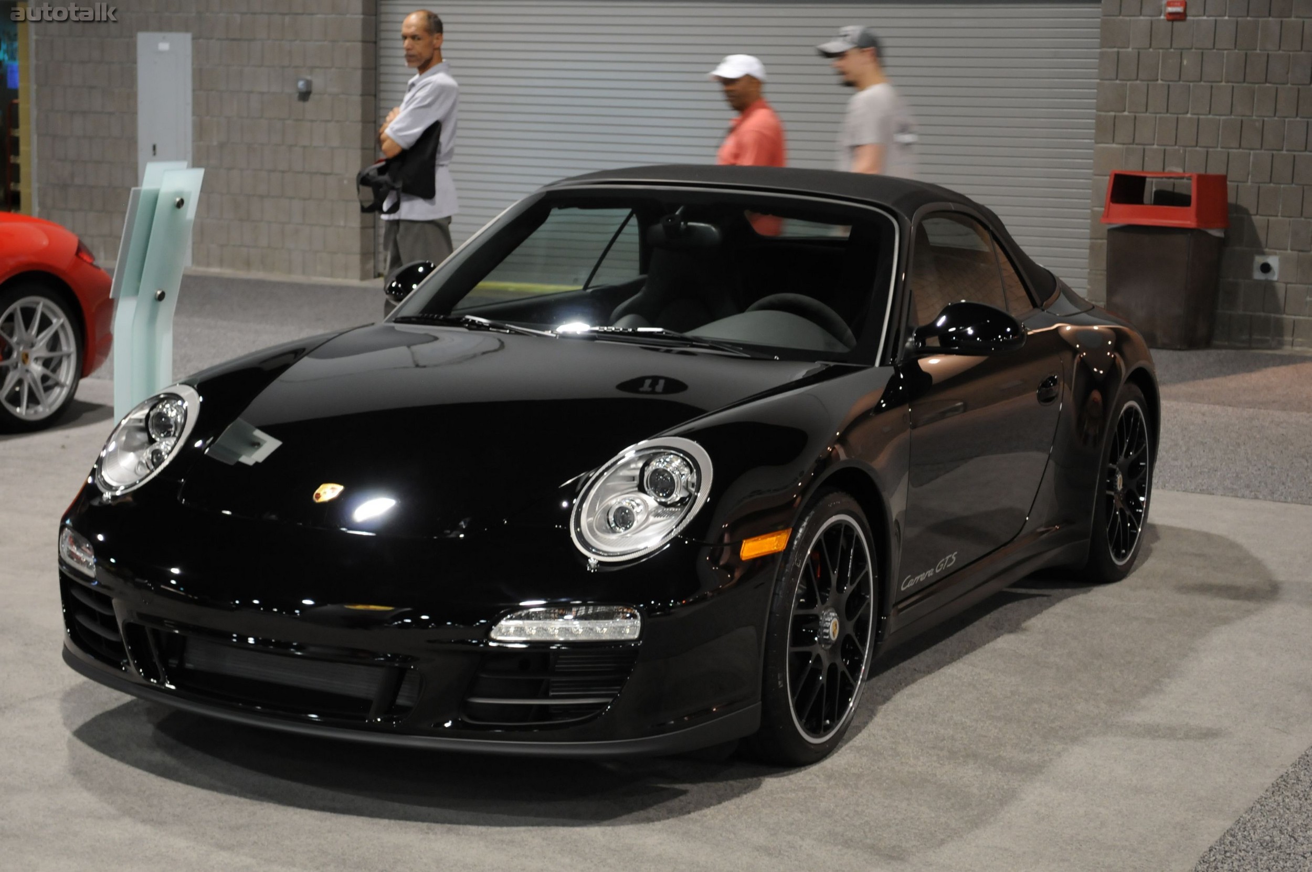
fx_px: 2293
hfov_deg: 31.9
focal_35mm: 63
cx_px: 656
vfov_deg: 21.5
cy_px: 436
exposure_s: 1/15
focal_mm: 42
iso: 800
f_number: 5.3
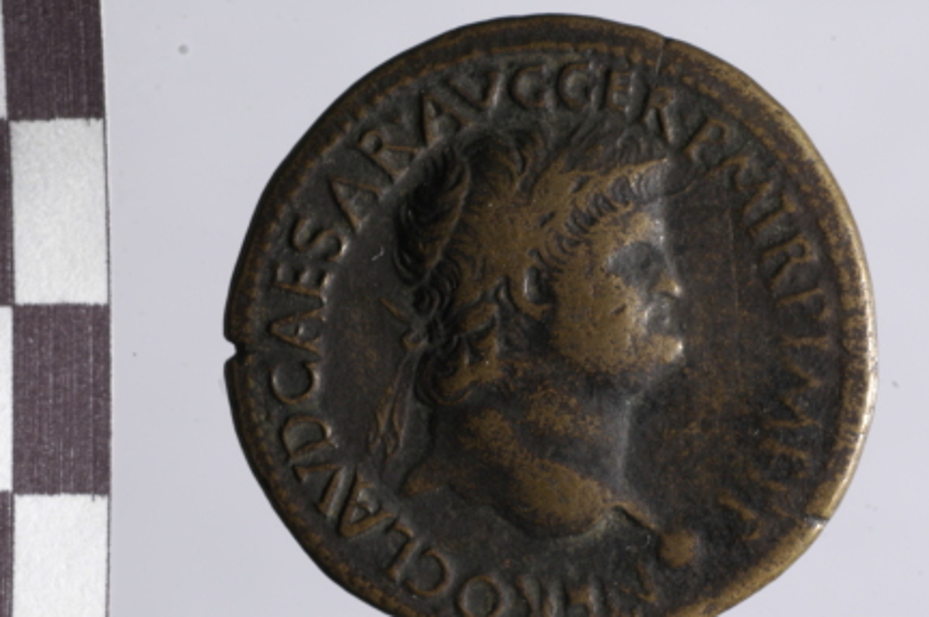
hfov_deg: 8.5
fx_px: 6264
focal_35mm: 243
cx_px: 447
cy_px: 353
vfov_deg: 5.6
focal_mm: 140
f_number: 16
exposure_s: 1/8
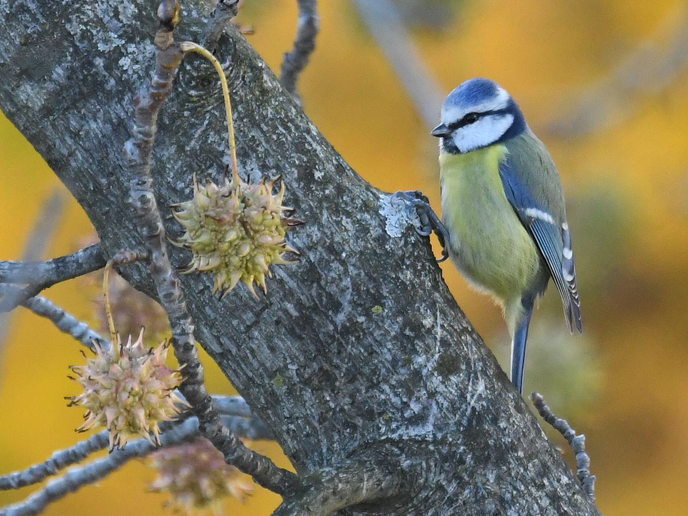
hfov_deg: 2.9
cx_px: 381
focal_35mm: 683
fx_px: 13574
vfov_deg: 2.2
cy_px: 258
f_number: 6.3
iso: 2500
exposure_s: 1/800
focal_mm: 420
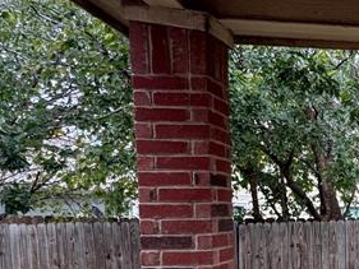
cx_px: 477
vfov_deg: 27.5
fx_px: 529
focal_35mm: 51
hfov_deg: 29.5
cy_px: 244
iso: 80
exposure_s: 1/99
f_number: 2.2
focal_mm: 2.22
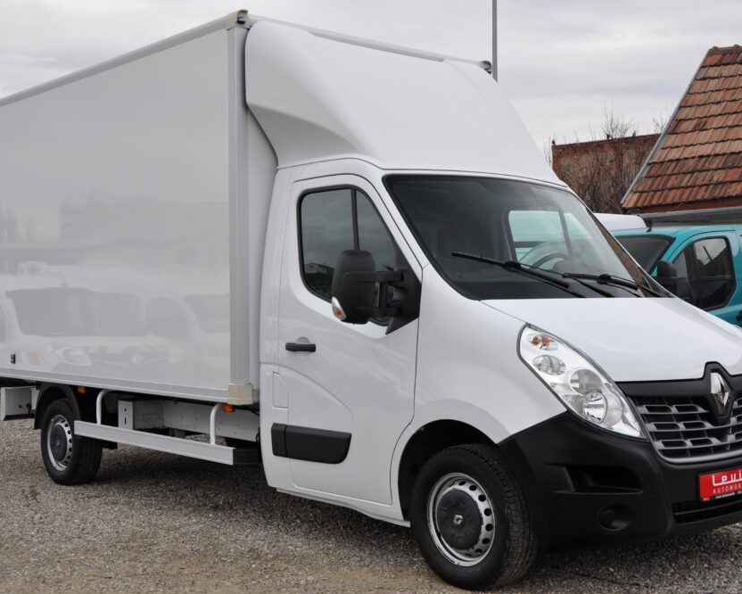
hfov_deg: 41.1
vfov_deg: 33.4
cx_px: 358
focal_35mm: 45
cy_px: 296
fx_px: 988
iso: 500
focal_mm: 26
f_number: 7.1
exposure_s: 1/200
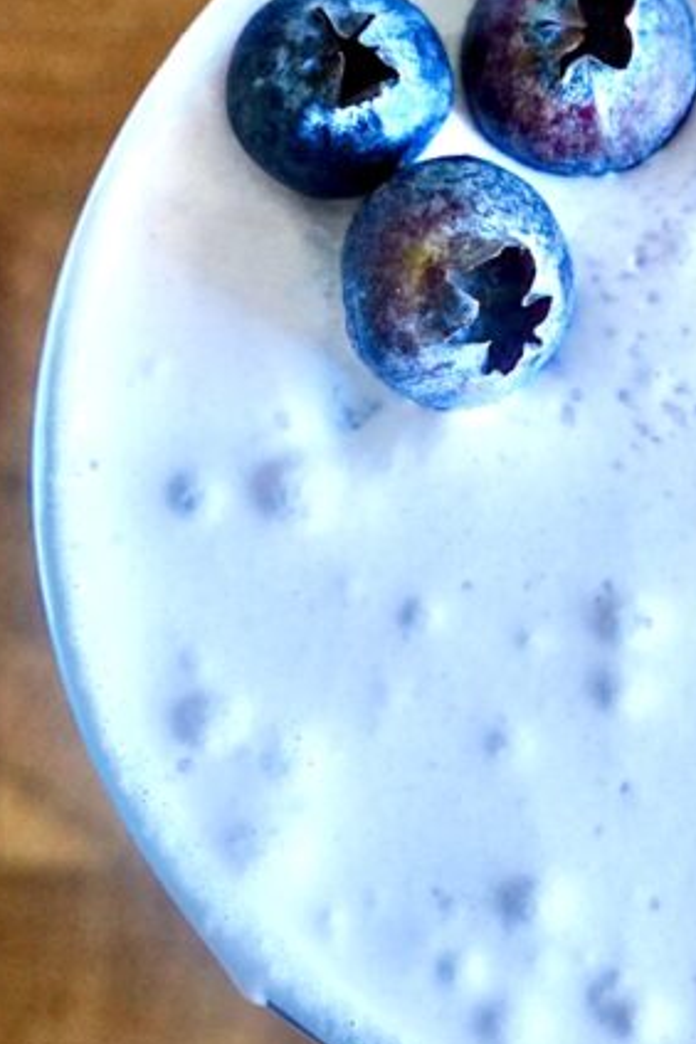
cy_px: 521
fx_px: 2351
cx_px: 797
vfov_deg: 25.0
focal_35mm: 81
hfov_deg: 16.3
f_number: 5
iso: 1000
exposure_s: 1/80
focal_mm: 22.3
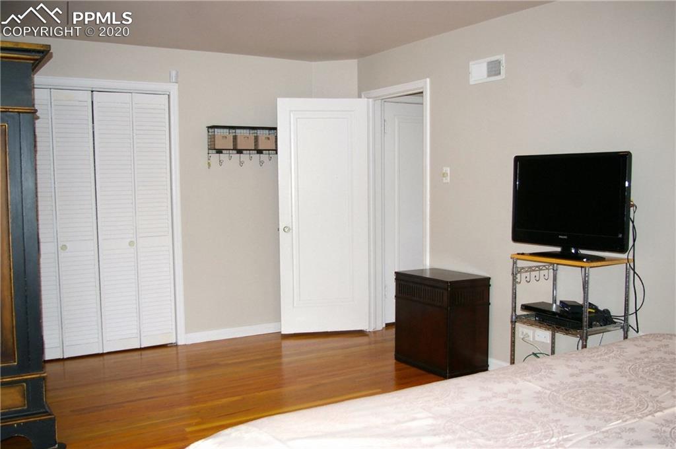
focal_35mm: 36
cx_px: 338
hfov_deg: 53.2
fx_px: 675
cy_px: 224
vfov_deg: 36.8
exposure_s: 1/45
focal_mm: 24
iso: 200
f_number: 4
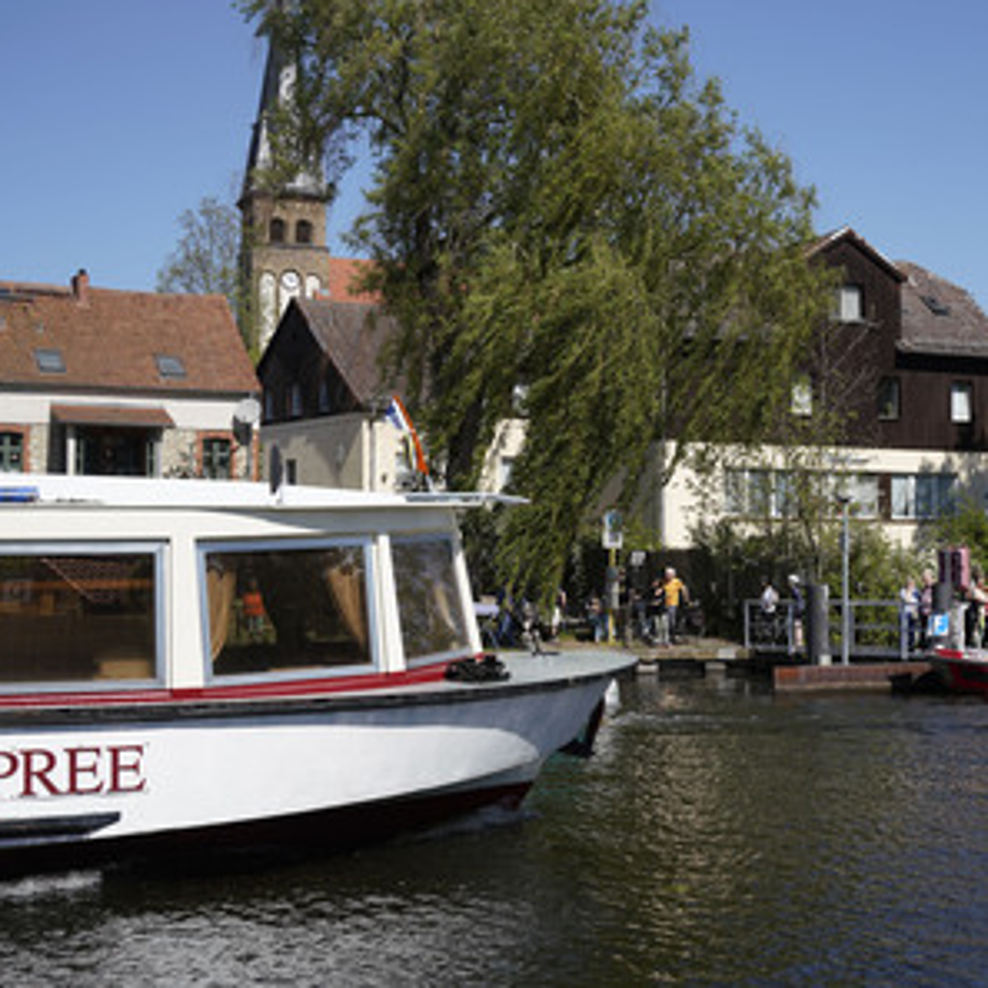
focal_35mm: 58
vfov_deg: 29.6
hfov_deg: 29.4
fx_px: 1873
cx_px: 657
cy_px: 496
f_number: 6.3
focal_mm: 45
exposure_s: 1/800
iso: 160
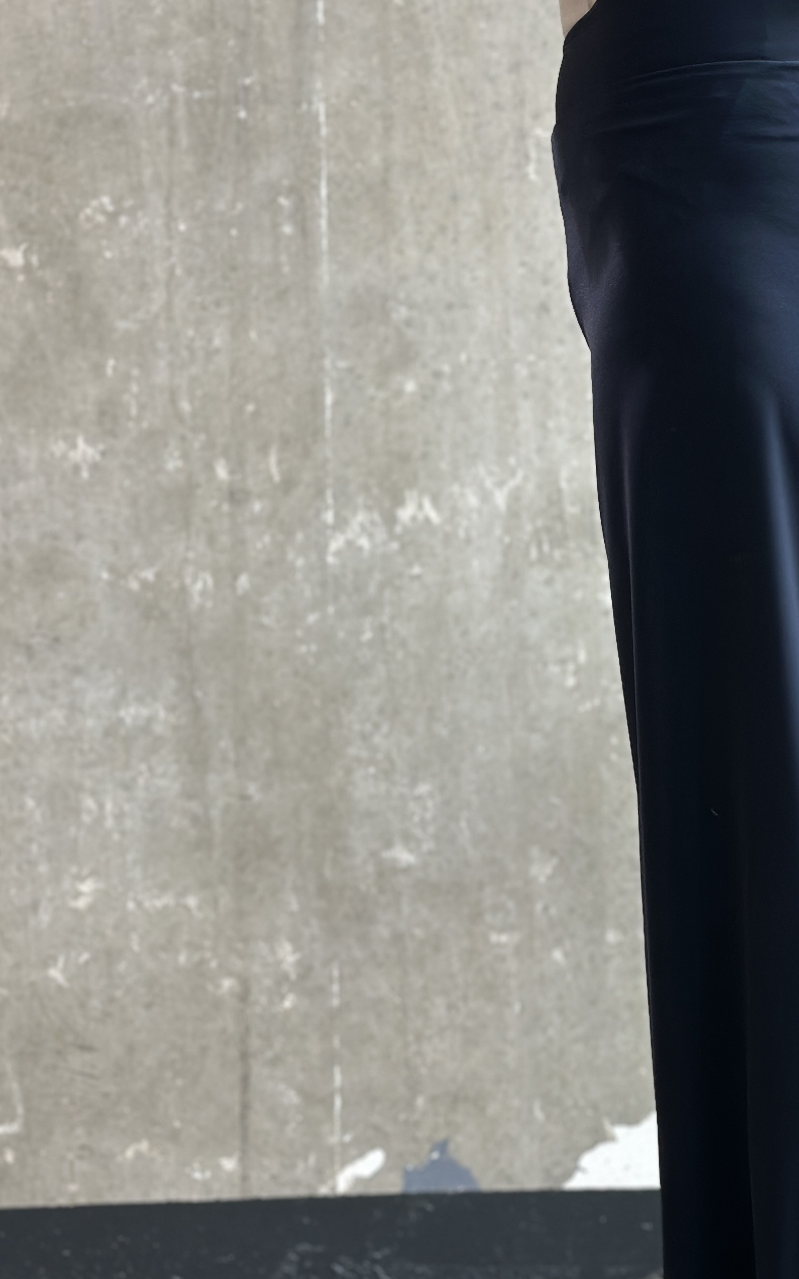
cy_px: 822
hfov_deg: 16.0
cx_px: 620
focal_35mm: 81
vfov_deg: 25.4
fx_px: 2822
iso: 125
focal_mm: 6.86
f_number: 1.78
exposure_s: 1/100
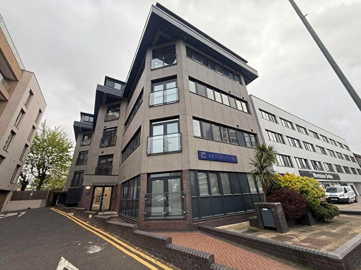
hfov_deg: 102.1
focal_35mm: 14
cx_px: 180
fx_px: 146
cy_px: 135
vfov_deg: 85.7
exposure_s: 1/200
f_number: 2.2
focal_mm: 2.22
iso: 64
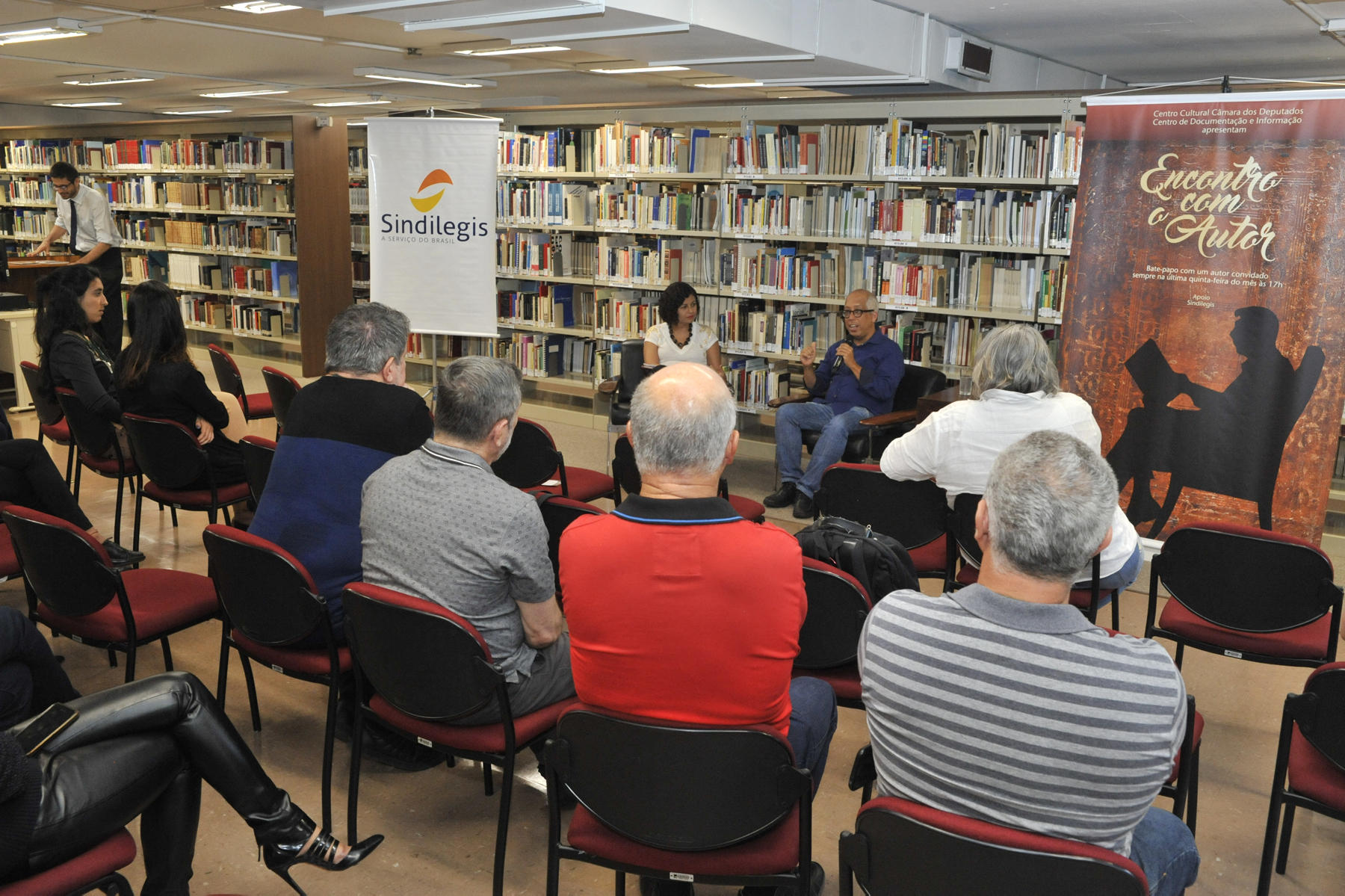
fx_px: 1158
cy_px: 448
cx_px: 672
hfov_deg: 60.3
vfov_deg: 42.3
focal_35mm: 31
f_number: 8
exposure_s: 1/100
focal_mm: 31
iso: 2500
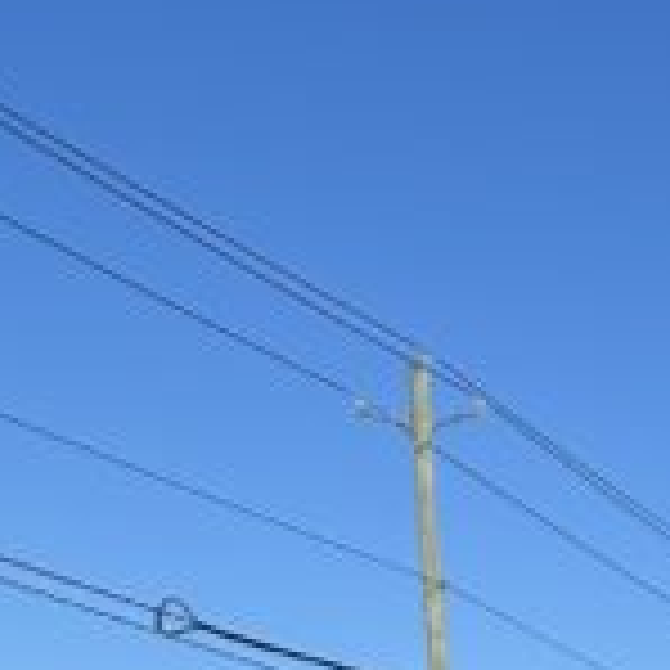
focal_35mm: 158
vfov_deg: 9.6
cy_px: 1686
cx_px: 1493
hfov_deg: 10.0
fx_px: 3460
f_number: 1.5
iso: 50
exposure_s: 1/2762
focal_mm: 5.7
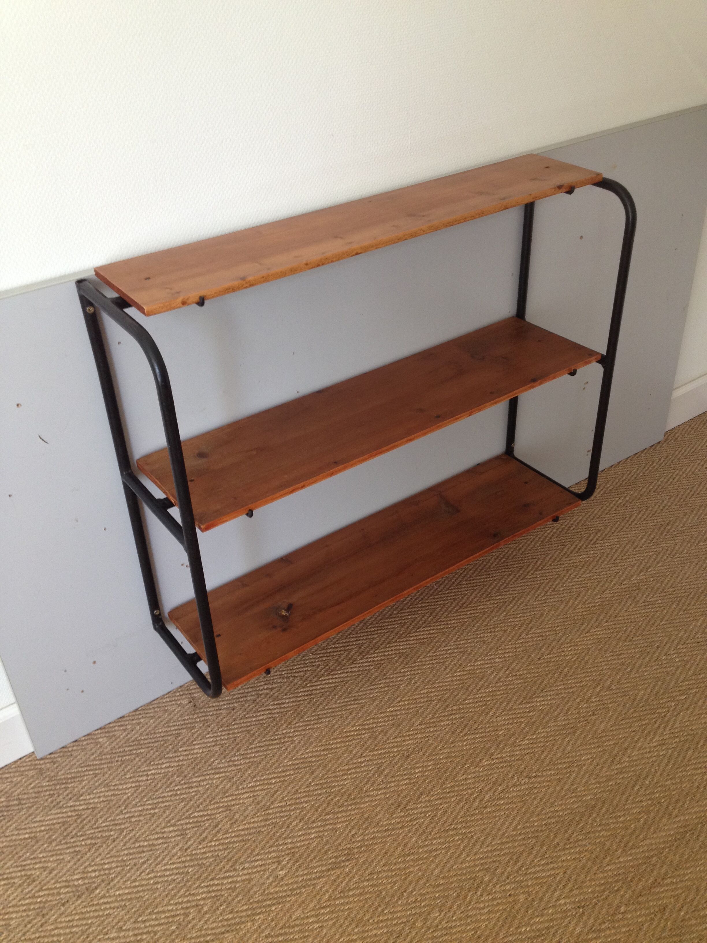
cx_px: 354
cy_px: 472
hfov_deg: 40.7
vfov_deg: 52.6
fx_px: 953
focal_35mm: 35
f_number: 2.4
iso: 100
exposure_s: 1/20
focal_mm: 4.28
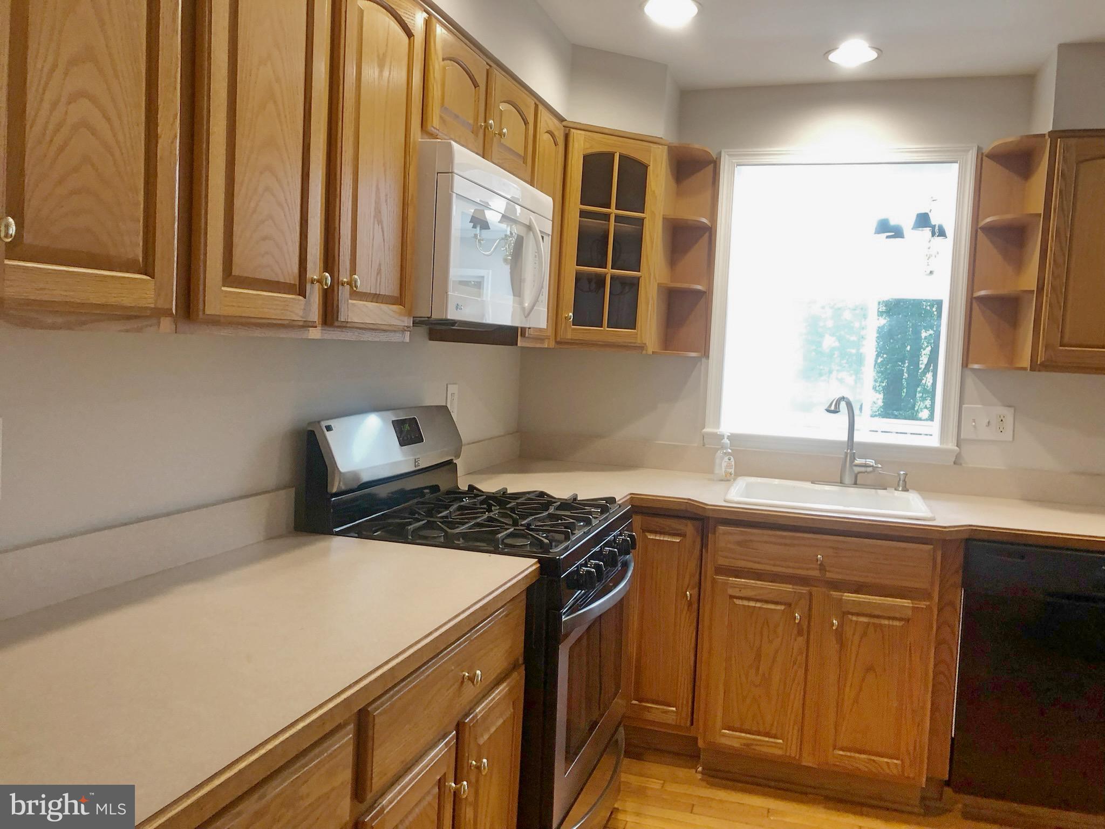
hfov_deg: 63.4
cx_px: 552
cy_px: 414
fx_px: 894
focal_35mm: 28
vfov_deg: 49.7
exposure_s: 1/20
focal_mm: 4
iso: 40
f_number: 1.8
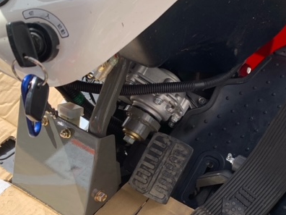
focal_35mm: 42
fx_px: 347
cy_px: 133
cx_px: 201
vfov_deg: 34.2
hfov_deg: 43.9
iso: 25
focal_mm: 4.25
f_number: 1.8
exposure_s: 1/664
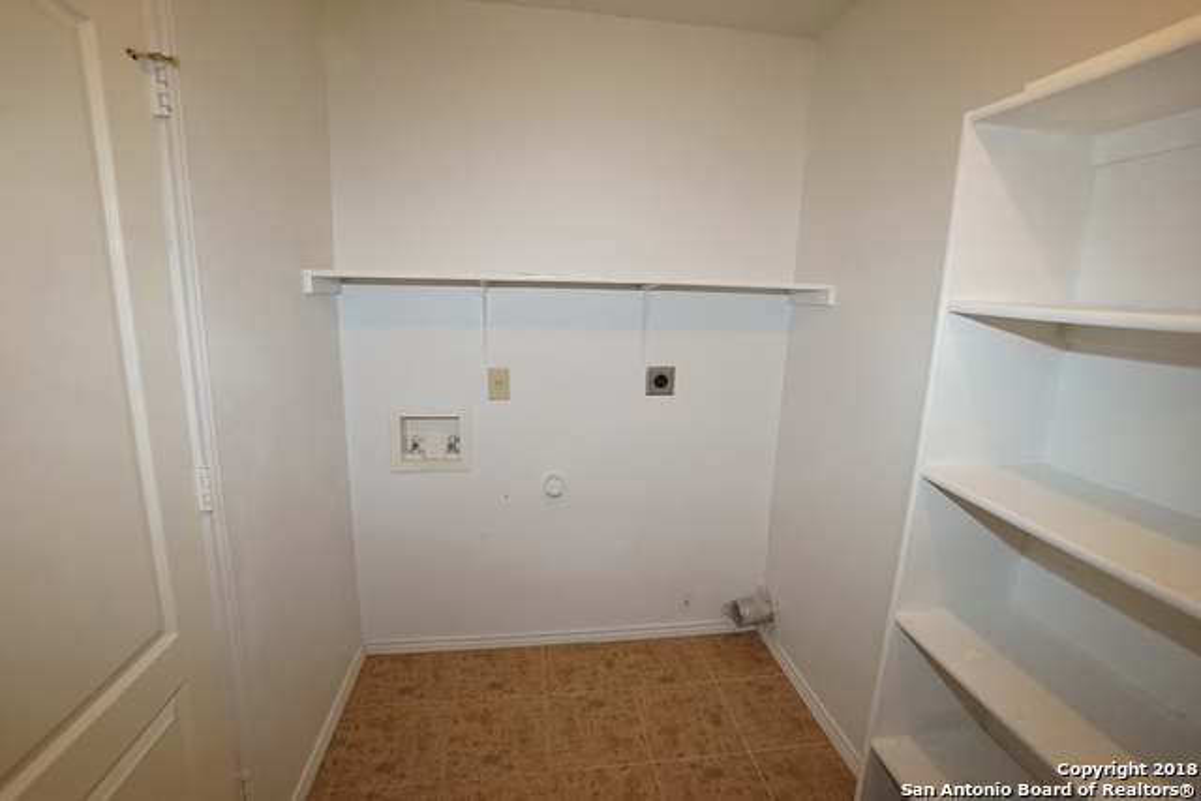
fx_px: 500
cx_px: 600
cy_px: 400
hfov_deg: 100.4
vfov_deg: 77.4
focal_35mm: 15
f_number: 4
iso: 1000
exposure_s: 1/160
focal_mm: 10
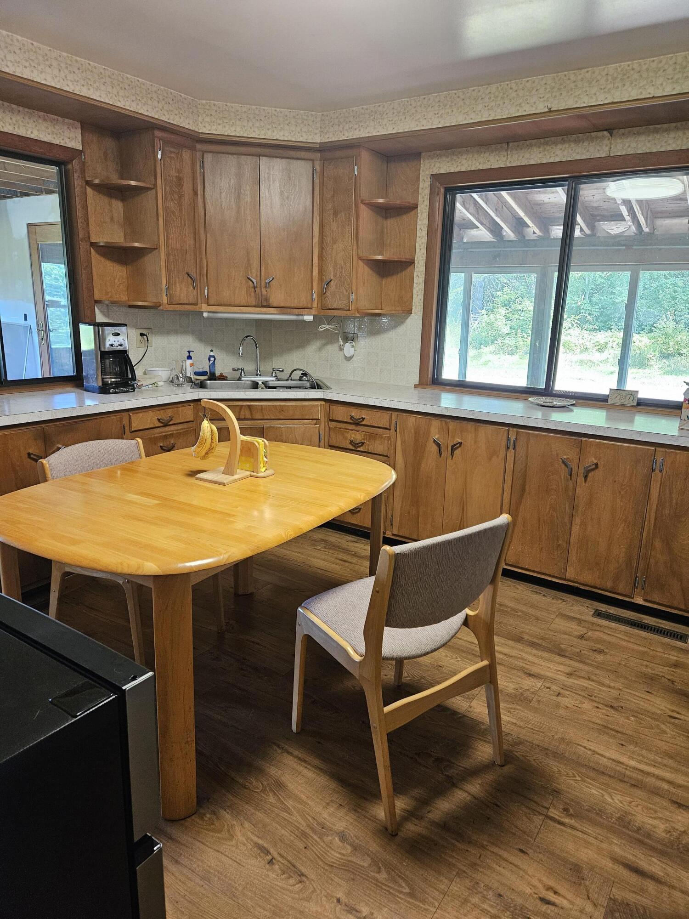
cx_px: 344
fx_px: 610
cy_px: 460
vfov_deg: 73.9
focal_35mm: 23
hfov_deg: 58.9
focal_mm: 5.4
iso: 500
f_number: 1.8
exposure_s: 1/120
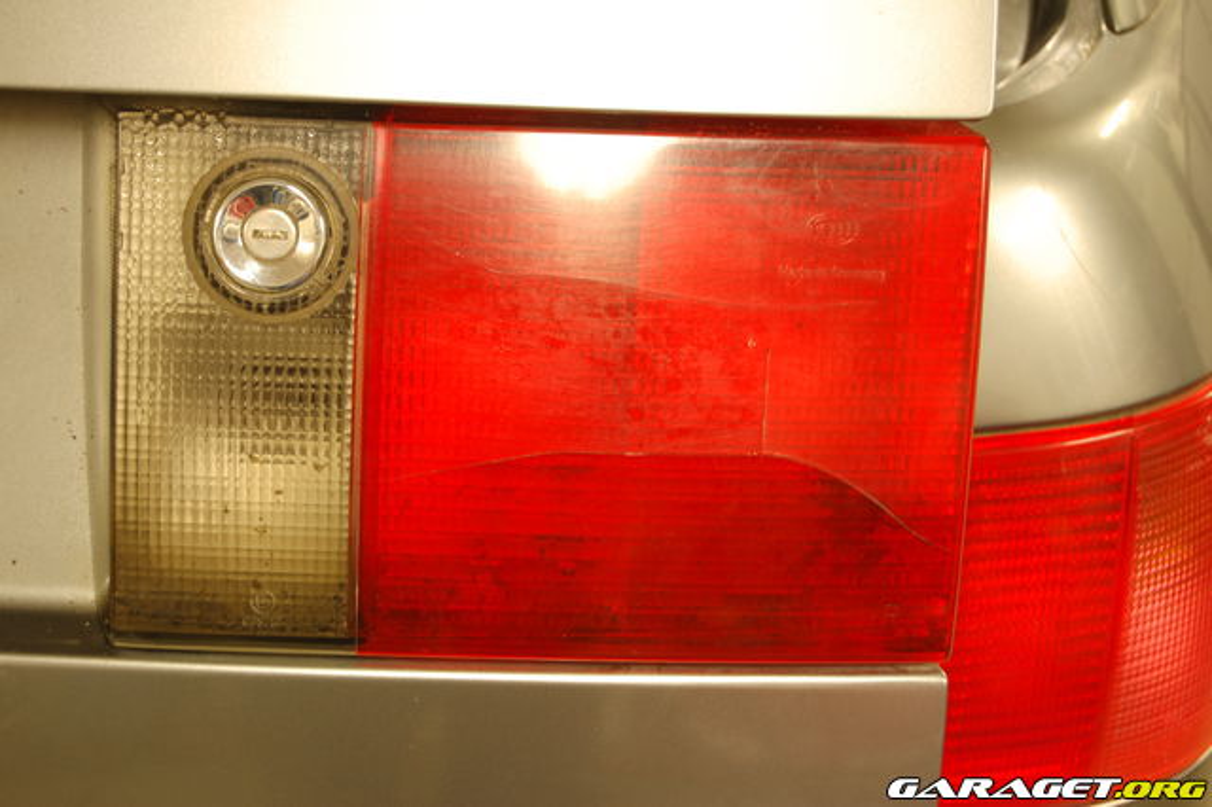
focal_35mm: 82
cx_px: 606
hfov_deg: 24.6
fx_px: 2776
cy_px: 404
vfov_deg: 16.5
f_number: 5.6
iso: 200
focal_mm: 55
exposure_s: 1/2.5
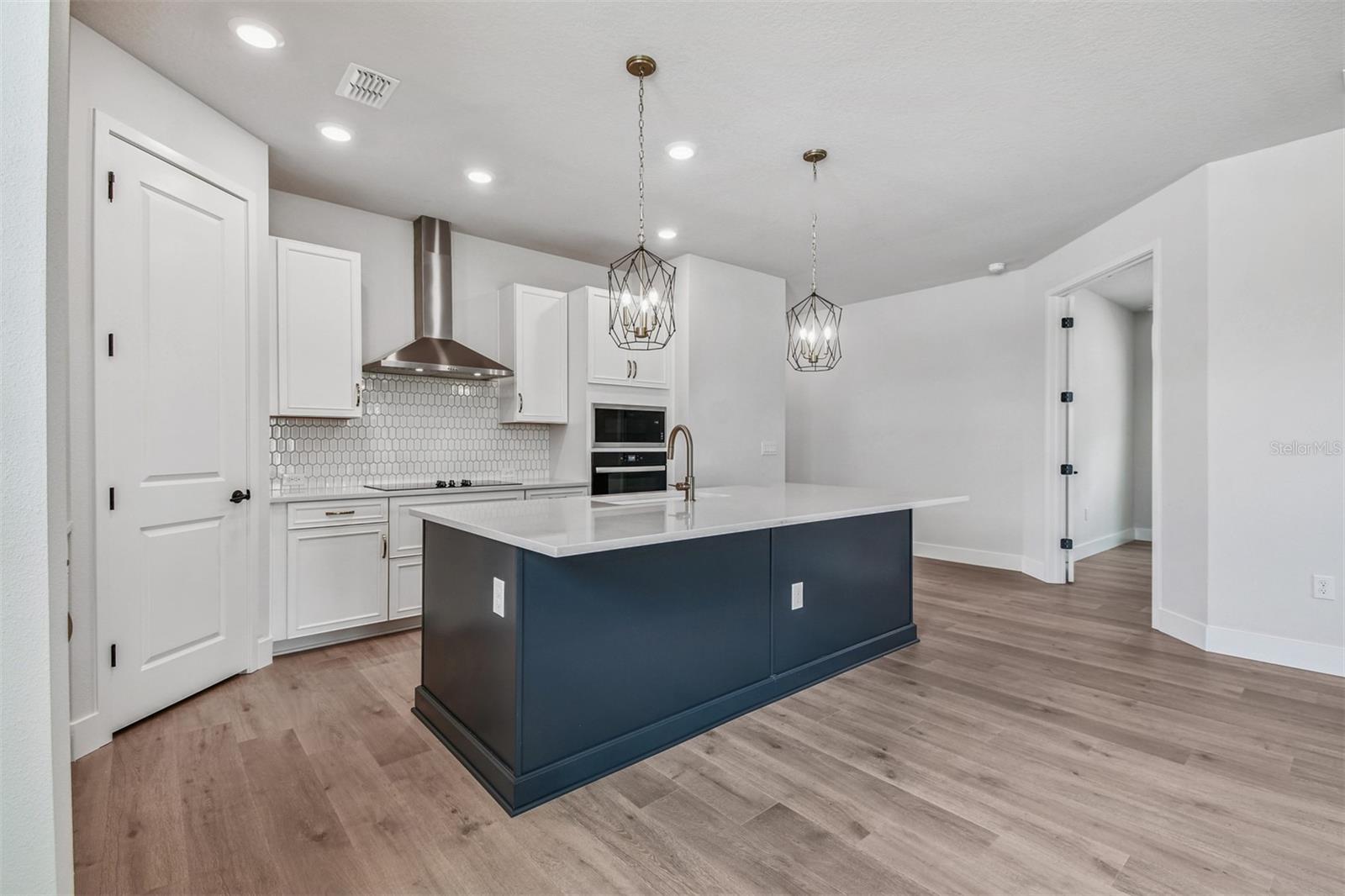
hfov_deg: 100.4
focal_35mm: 15
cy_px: 448
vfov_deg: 77.3
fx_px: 560
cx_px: 672
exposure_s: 1/20
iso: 100
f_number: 7.1
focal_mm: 10
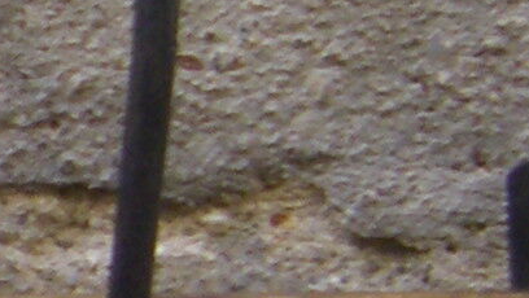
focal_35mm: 331
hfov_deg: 6.4
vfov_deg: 3.7
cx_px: -344
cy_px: 268
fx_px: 4645
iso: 100
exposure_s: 1/50
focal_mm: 6.3
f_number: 3.5
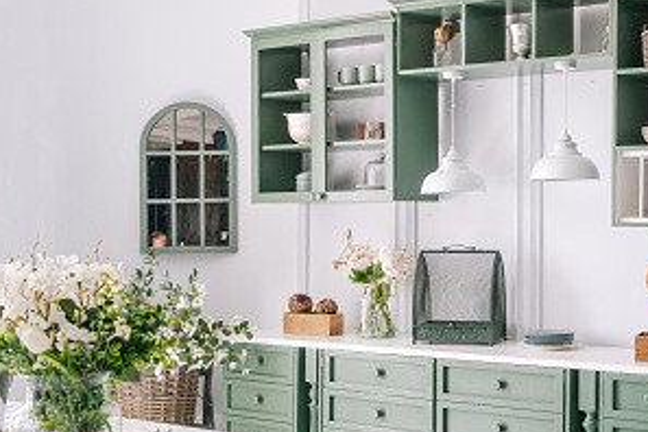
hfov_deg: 32.3
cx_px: 538
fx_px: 1080
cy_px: 241
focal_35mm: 60
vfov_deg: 22.6
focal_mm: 35
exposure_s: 1/8
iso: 250
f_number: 11
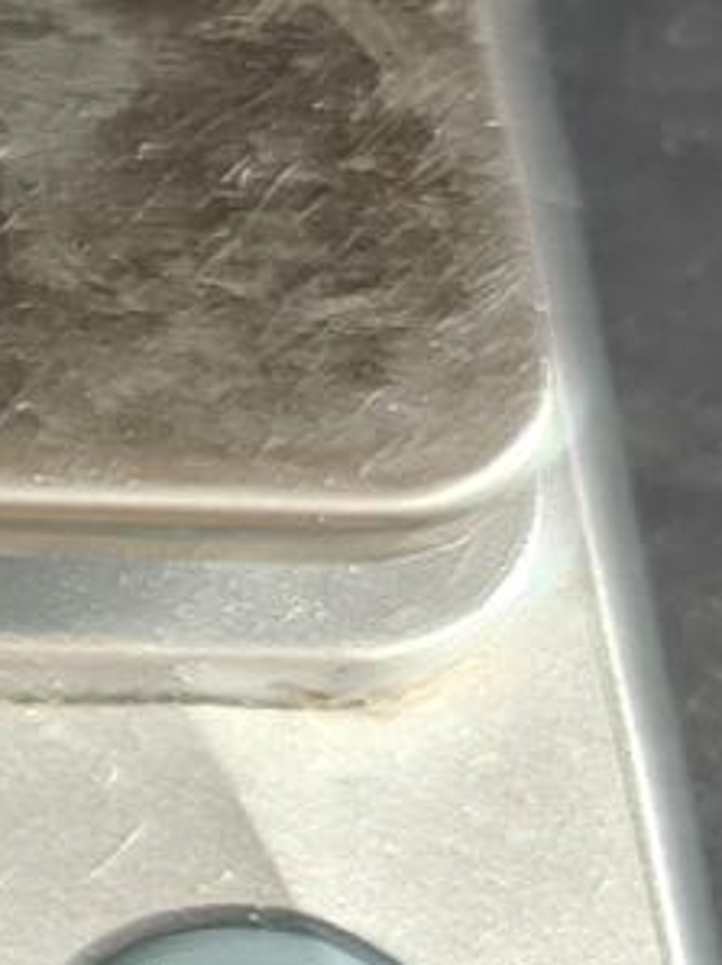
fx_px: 3871
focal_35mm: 139
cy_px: 687
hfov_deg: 9.1
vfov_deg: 14.2
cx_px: -1272
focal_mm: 6.06
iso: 800
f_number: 1.6
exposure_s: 1/100
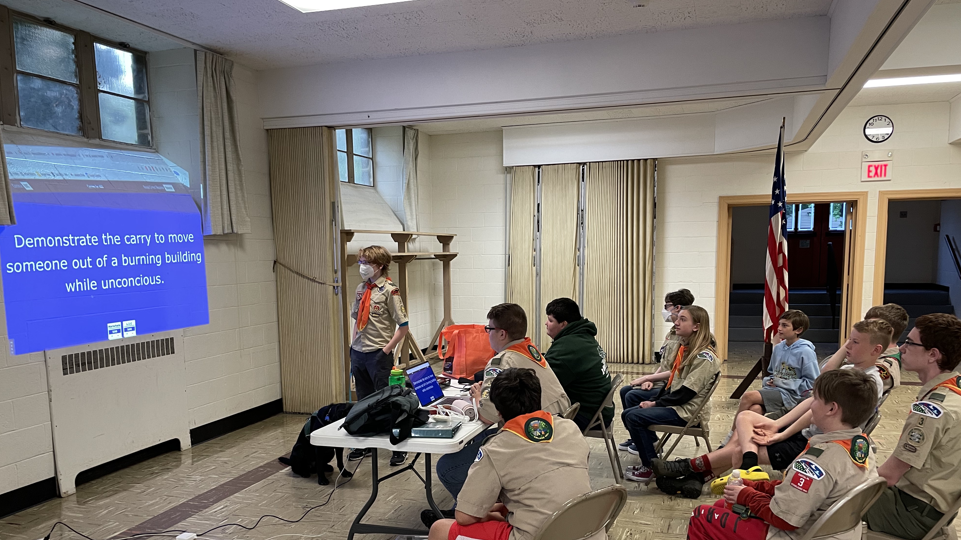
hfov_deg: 66.1
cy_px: 347
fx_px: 739
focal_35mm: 29
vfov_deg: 39.8
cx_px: 486
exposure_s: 1/60
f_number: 1.6
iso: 200
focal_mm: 4.2
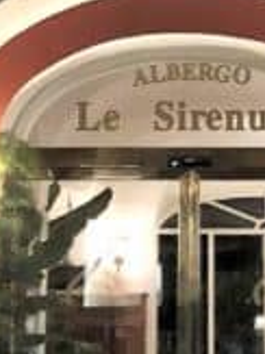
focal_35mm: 183
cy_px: -290
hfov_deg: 8.1
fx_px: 1870
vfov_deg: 10.2
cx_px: 219
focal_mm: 3.99
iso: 100
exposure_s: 1/5
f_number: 1.8
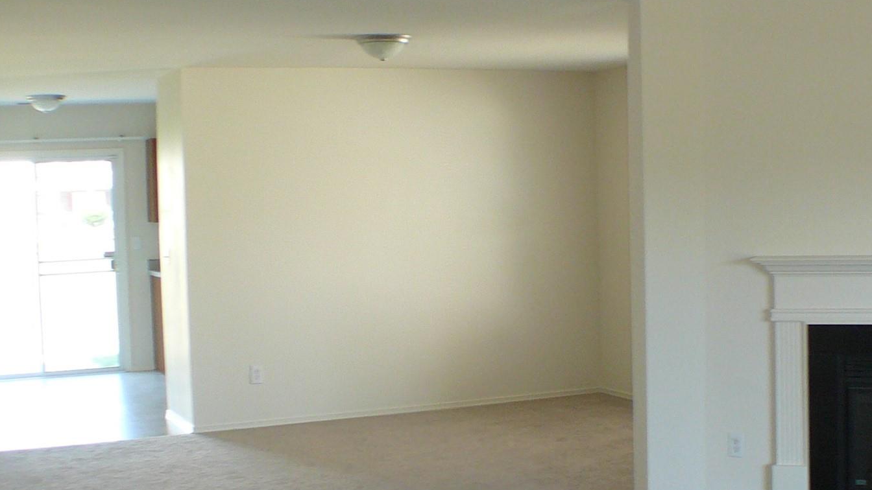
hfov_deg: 27.0
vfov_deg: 15.5
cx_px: 596
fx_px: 1804
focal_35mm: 78
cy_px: 282
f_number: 3.3
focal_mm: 7
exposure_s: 1/30
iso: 125
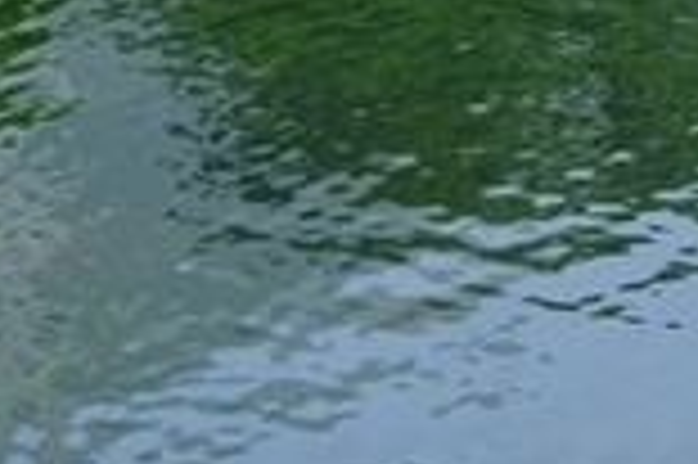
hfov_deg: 9.1
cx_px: 1171
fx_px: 4222
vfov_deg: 6.2
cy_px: -356
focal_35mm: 218
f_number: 3.8
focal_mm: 22
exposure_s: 1/500
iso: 400
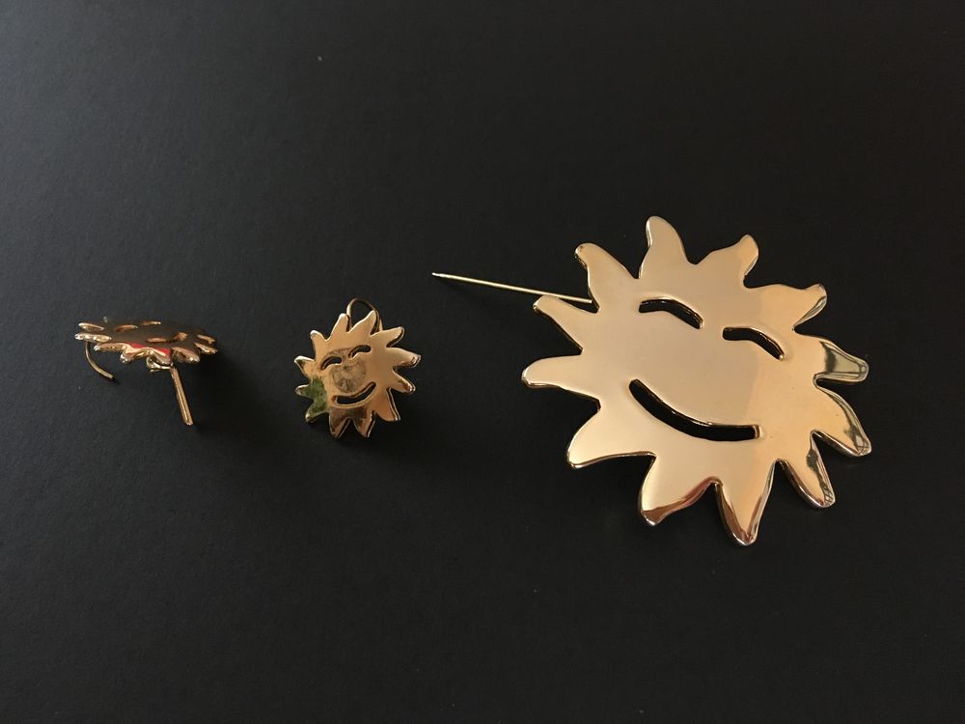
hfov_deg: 61.7
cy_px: 362
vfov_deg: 48.2
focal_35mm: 29
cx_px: 482
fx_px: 808
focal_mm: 4.15
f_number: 2.2
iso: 400
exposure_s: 1/17
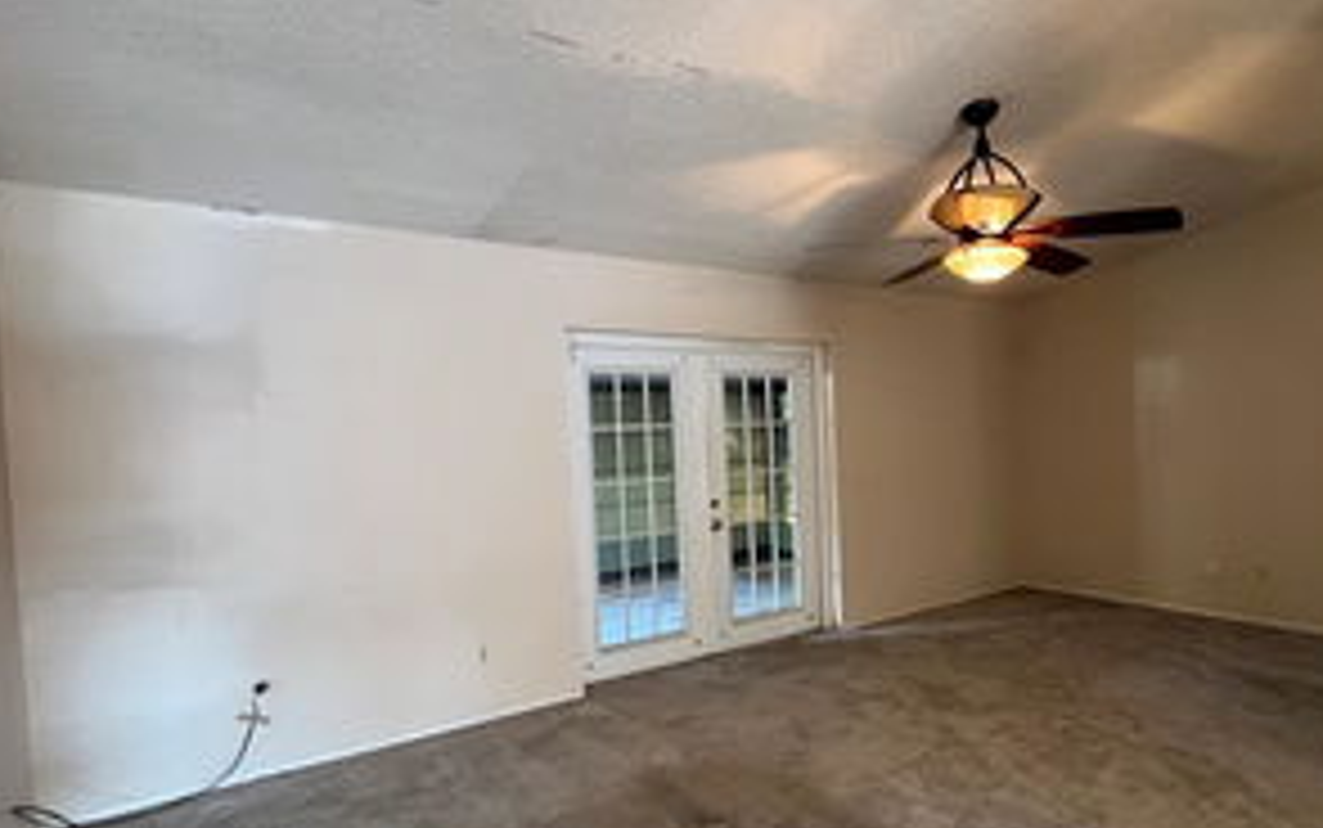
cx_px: 835
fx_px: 721
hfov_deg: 83.3
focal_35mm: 20
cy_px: 464
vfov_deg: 59.5
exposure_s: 1/60
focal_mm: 1.57
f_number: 1.8
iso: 500
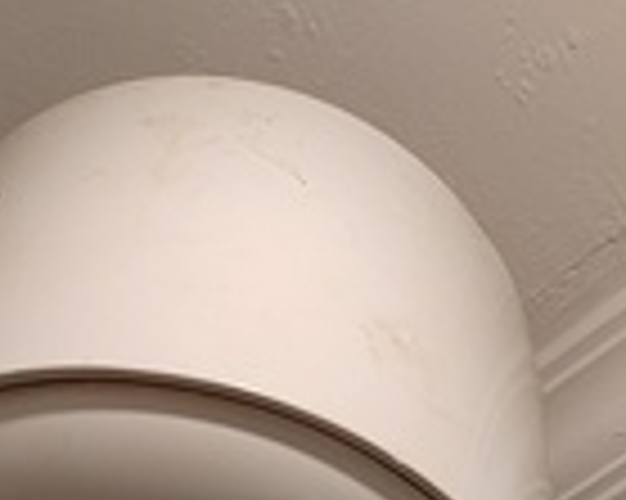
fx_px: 1370
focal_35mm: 74
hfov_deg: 25.5
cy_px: 953
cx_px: 439
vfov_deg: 16.5
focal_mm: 5.52
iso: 1859
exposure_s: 1/60
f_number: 1.9
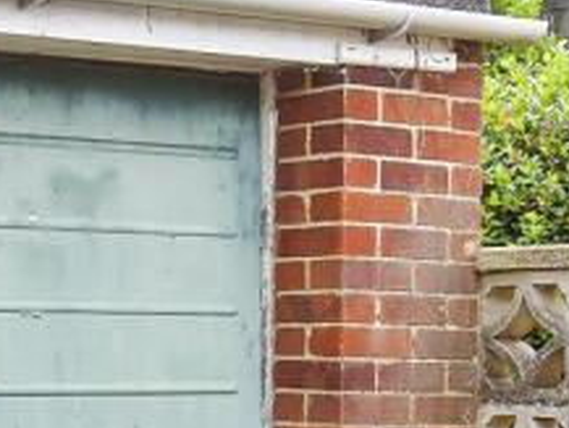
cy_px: 387
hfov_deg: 14.1
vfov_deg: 10.9
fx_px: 2237
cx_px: -118
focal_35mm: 136
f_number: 9
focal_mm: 20
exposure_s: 1/250
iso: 500
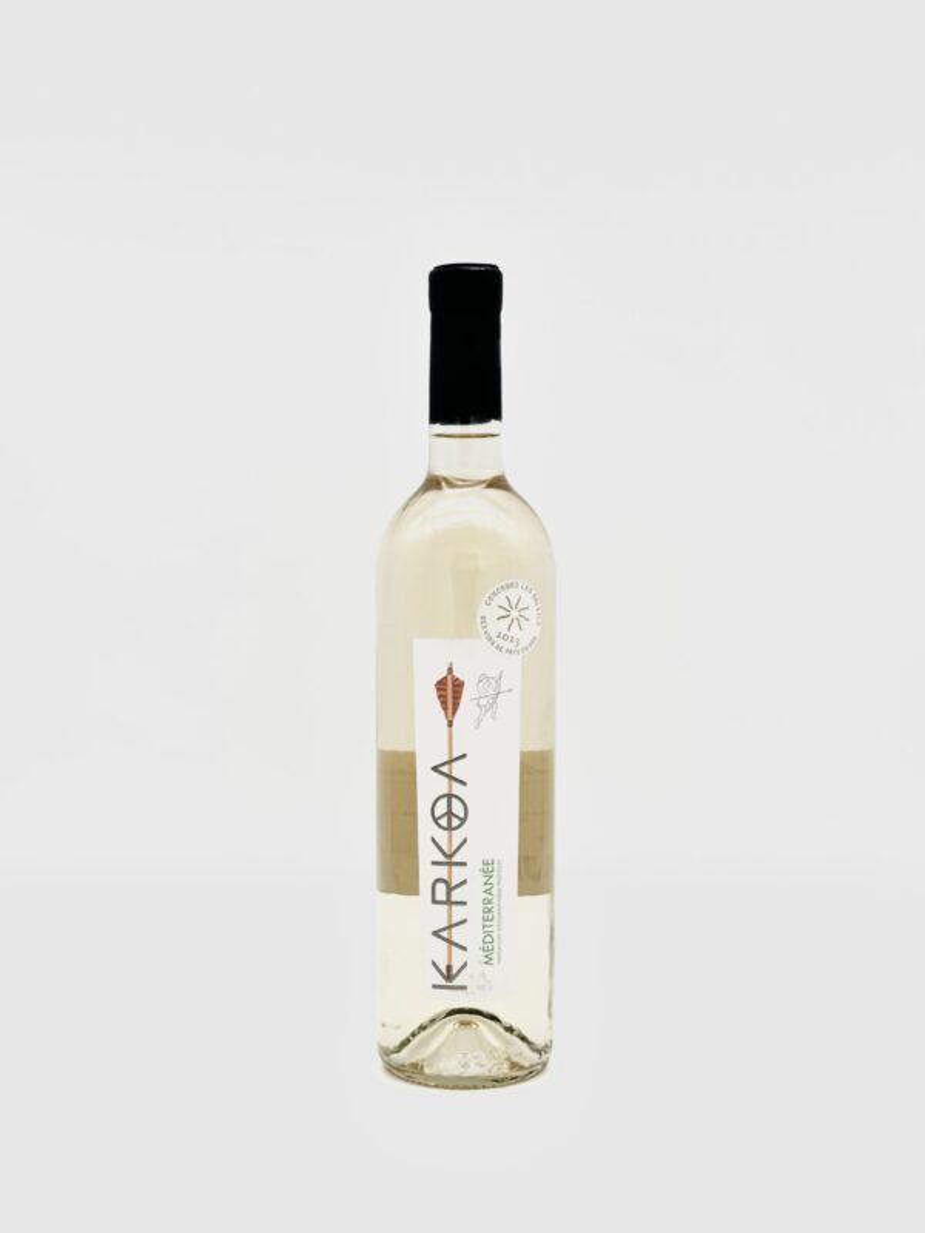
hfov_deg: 30.3
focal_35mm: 48
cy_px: 616
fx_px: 1710
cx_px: 462
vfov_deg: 39.7
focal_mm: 6.86
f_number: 1.78
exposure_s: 1/1120
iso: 64
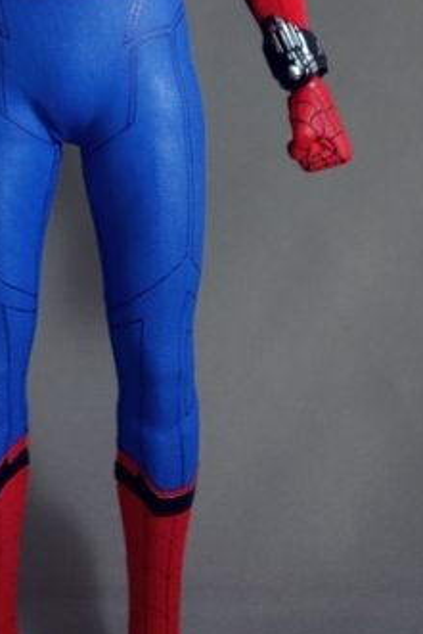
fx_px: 1532
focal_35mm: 87
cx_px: 68
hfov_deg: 15.6
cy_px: 46
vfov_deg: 22.7
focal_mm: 13.25
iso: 800
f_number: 2.8
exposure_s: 1/60
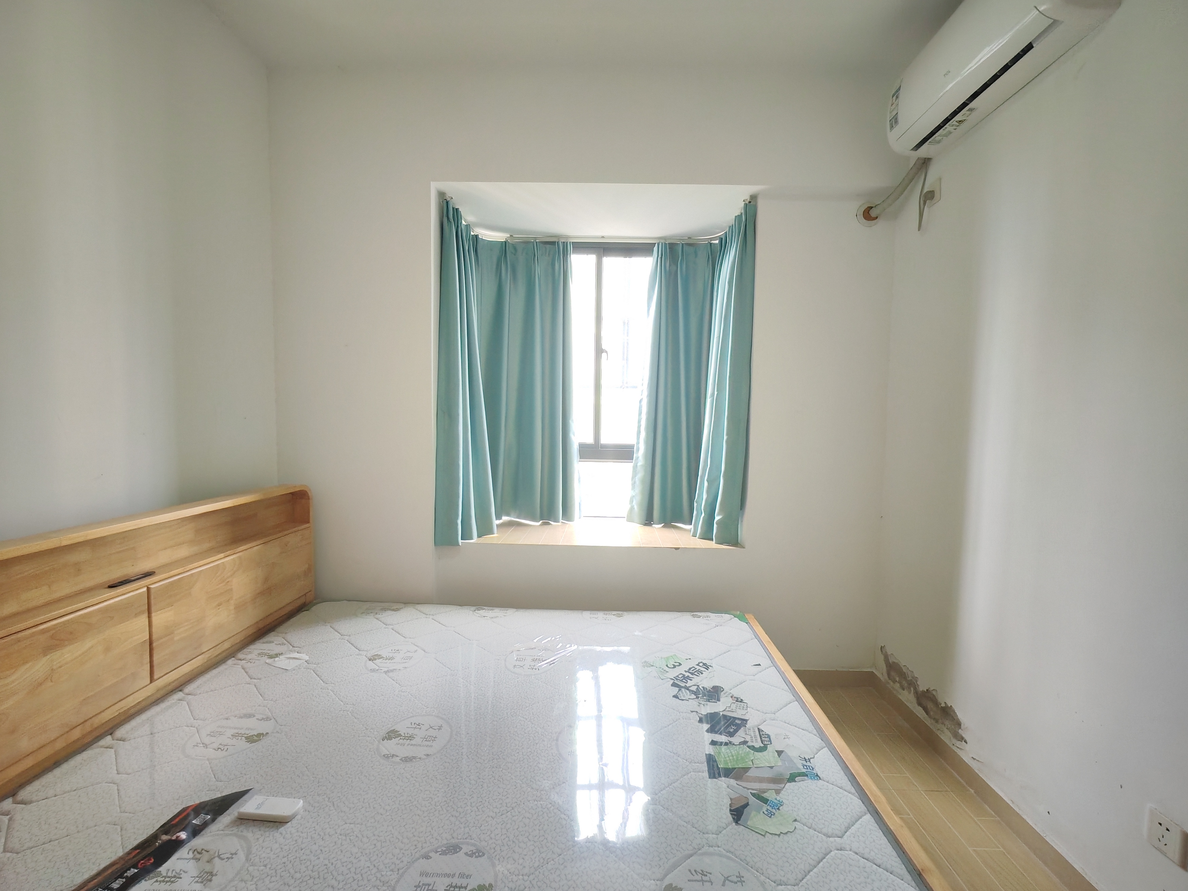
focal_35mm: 16
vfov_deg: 78.1
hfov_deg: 94.5
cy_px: 446
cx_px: 594
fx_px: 549
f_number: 2.2
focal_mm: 1.96
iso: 100
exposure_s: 1/50
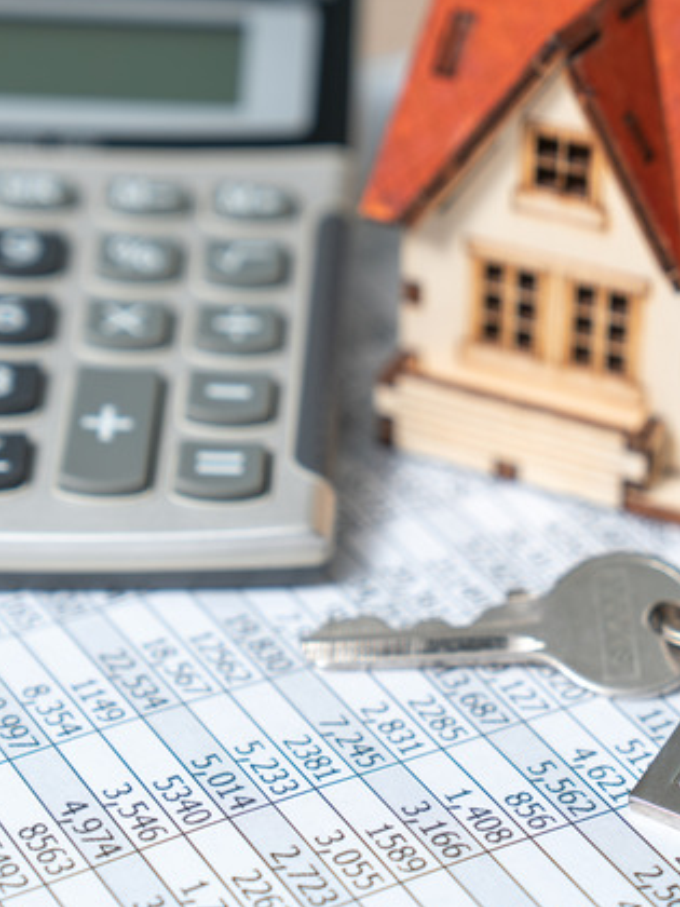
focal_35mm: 125
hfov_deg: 11.8
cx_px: 505
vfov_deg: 15.8
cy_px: 430
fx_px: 3274
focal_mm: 70
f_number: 4
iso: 50
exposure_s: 1/100
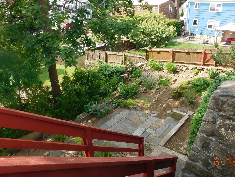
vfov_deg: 49.6
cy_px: 77
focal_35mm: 28
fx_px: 190
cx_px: 142
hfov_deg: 62.8
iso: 125
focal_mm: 4
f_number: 3
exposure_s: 1/400
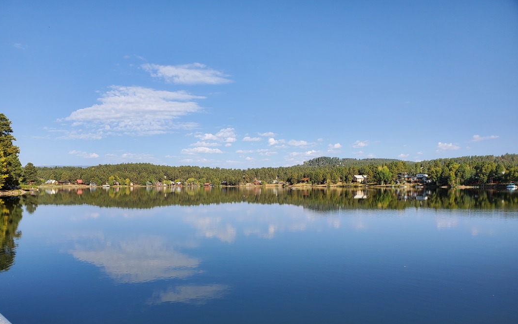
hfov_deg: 66.5
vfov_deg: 44.3
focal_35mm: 28
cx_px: 258
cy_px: 196
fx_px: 395
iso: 50
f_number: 2.4
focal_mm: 4.3
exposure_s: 1/1344
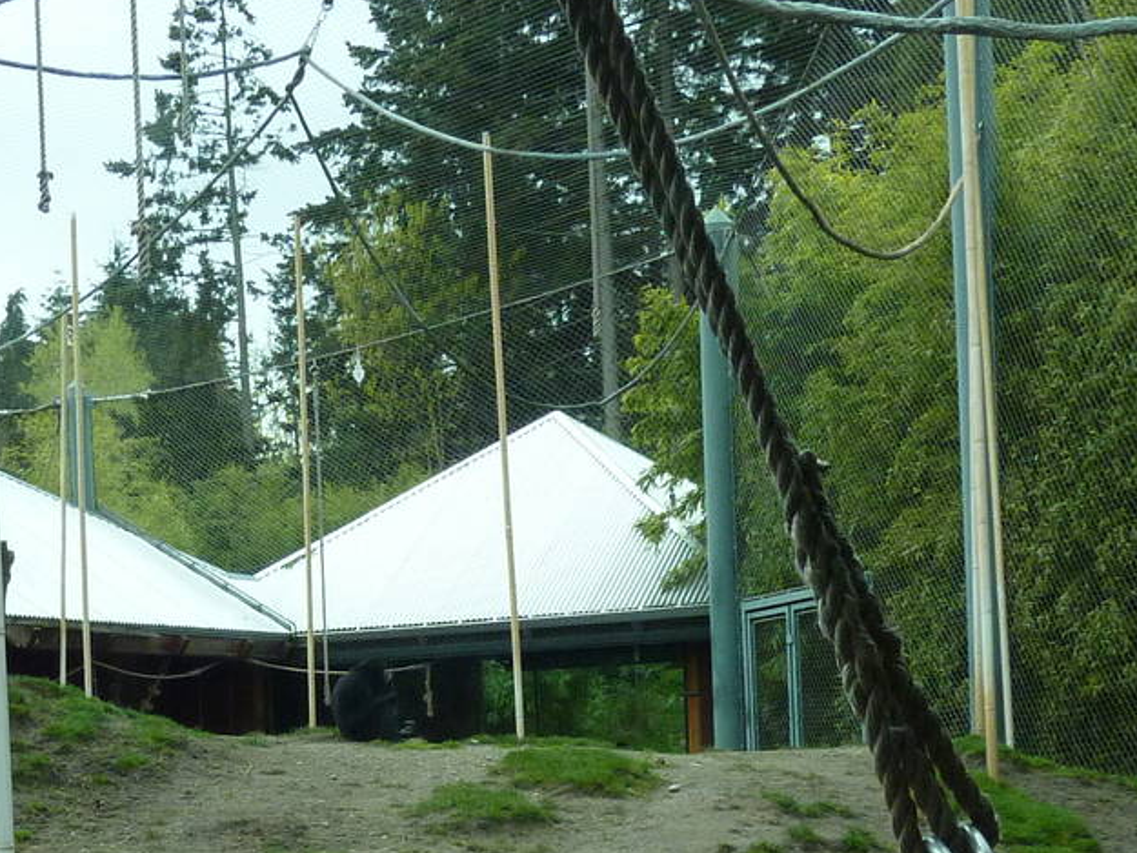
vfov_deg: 22.3
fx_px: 2103
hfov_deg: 30.1
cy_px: 802
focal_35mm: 64
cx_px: 398
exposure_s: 1/500
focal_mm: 4.1
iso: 200
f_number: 3.3
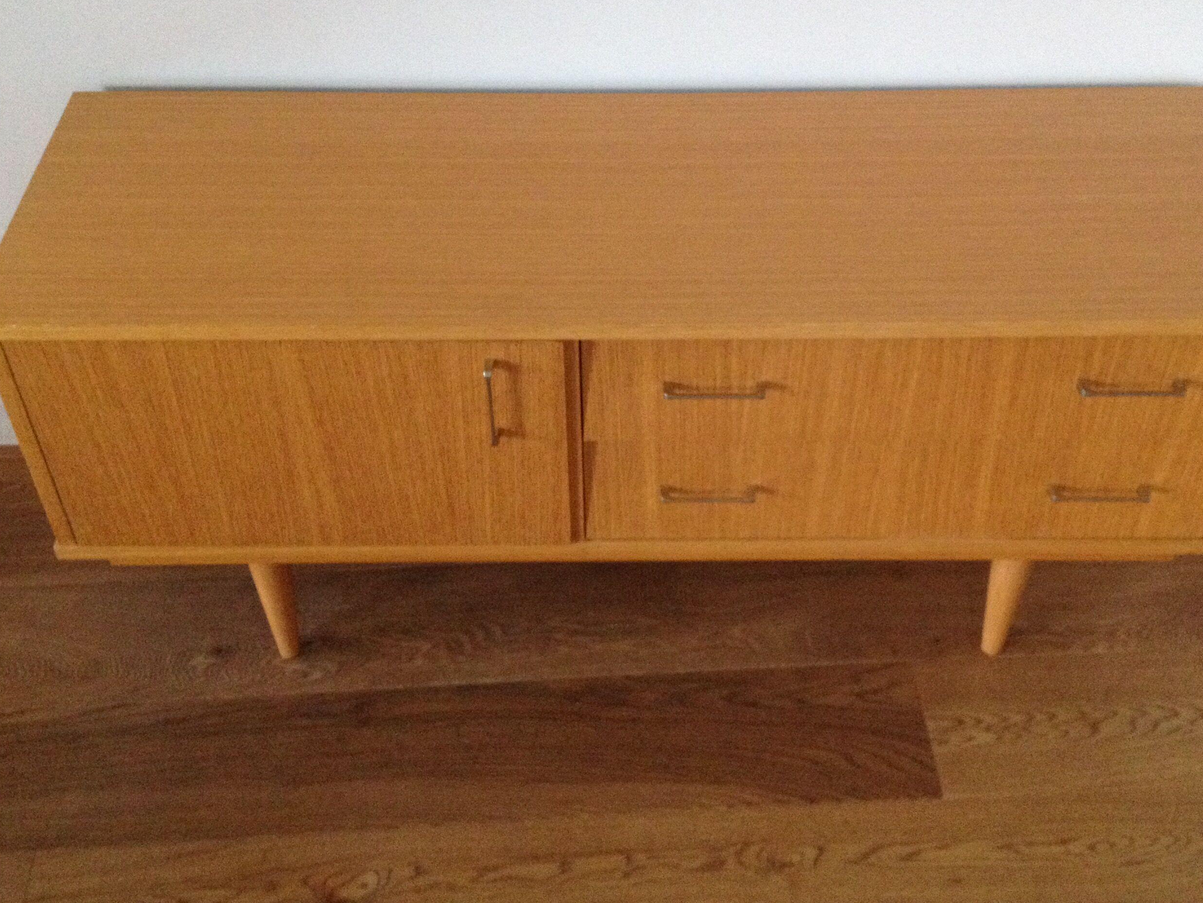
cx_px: 637
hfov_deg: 41.2
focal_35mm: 46
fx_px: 1599
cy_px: 411
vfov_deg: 31.5
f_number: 2.4
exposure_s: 1/15
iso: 400
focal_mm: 4.28
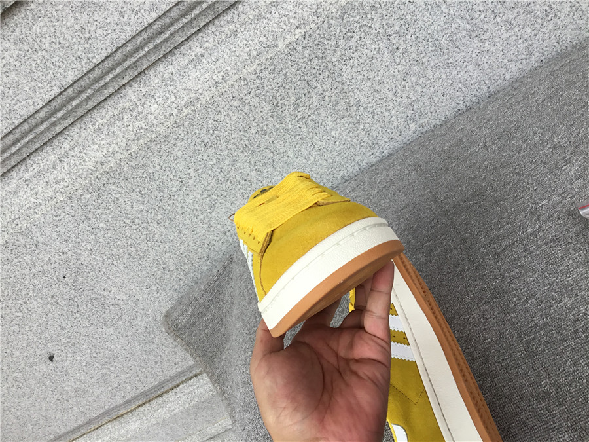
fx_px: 527
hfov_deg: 58.4
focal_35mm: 31
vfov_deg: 45.4
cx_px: 294
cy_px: 221
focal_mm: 3.3
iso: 32
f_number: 2.4
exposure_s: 1/100
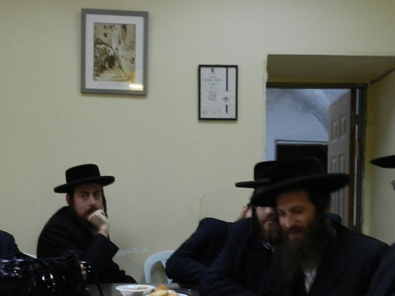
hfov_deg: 32.7
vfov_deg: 24.3
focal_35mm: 59
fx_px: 673
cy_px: 246
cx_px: 183
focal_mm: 4
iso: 160
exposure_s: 1/30
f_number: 3.4
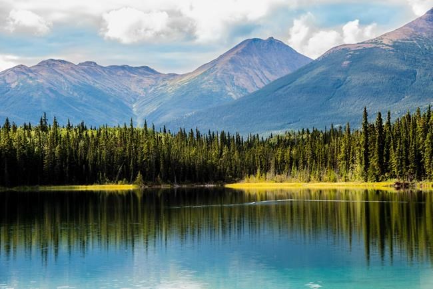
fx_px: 1324
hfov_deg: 18.6
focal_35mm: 110
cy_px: 144
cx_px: 216
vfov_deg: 12.5
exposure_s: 1/160
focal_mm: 110
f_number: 11
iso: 1000
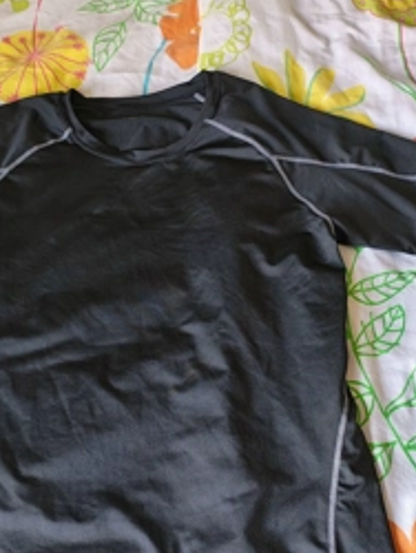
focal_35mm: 40
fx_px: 640
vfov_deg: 46.2
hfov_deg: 35.8
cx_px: 153
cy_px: 354
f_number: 1.4
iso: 875
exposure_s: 1/30
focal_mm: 5.89
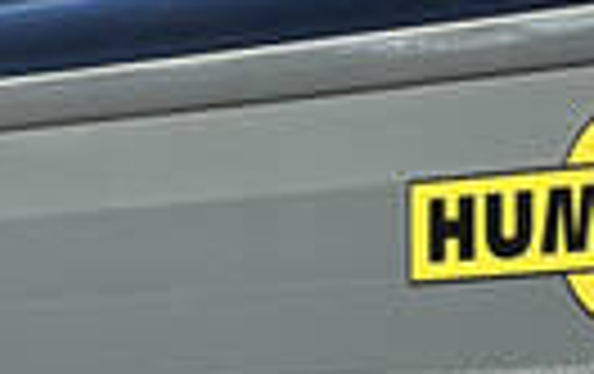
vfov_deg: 4.2
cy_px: 982
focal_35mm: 308
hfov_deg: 6.7
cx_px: 819
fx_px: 4995
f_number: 1.78
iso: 80
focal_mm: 6.86
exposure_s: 1/5556
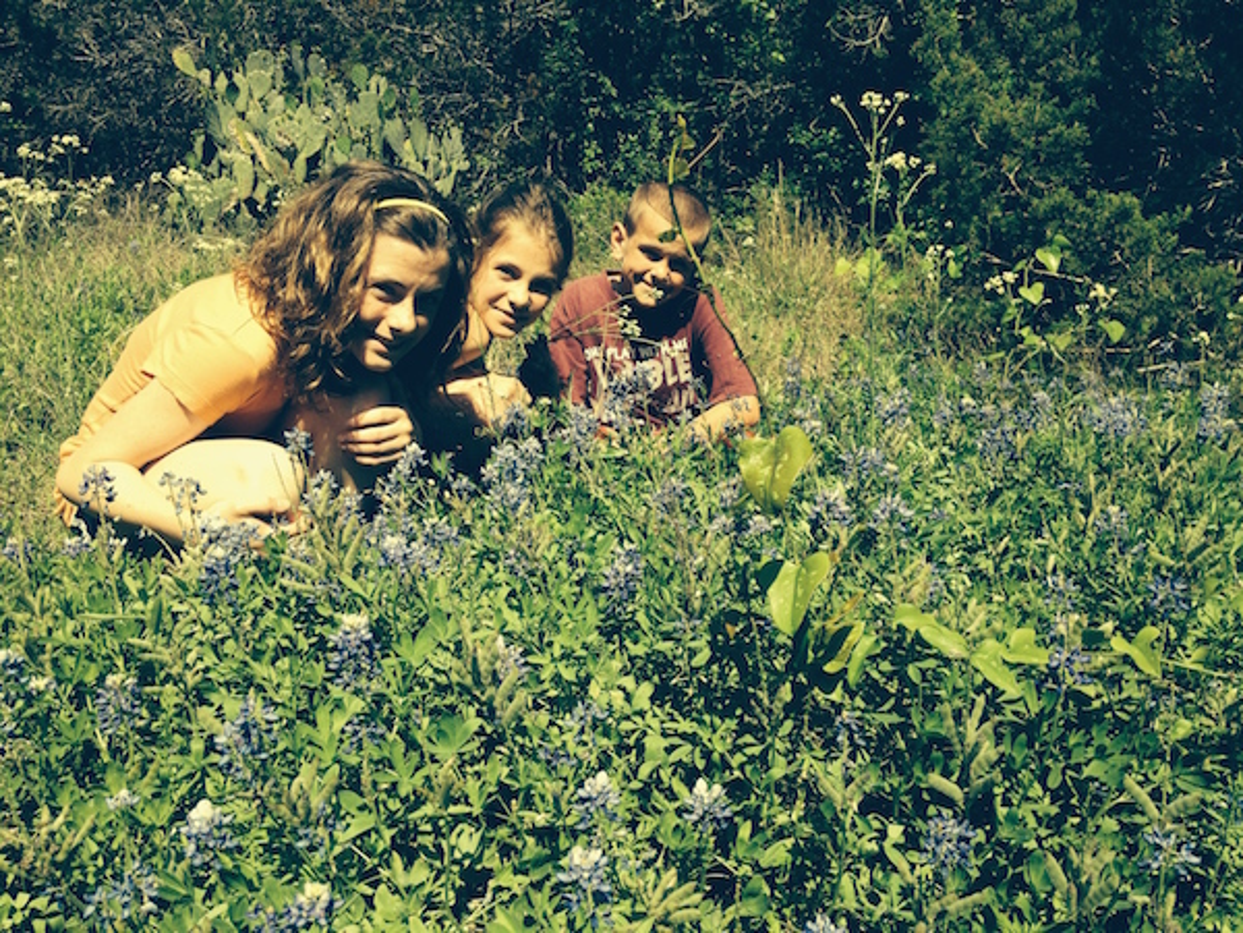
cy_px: 466
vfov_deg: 42.9
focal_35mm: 33
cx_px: 622
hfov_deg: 55.4
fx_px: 1185
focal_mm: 4.12
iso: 50
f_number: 2.4
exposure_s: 1/1106
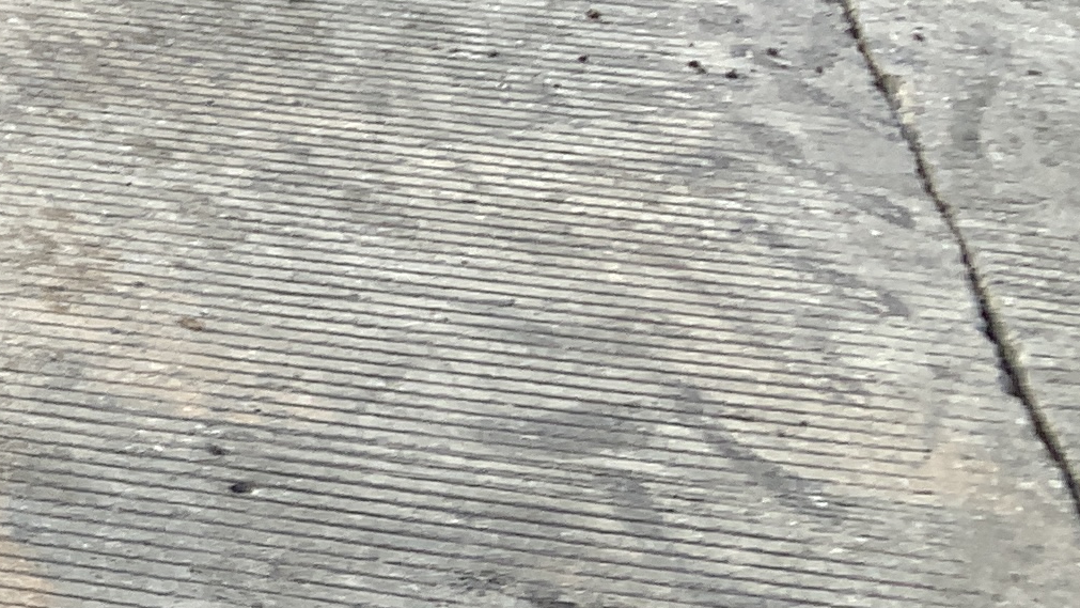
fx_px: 3609
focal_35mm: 126
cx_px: -938
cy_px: 194
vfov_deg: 9.6
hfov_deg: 14.6
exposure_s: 1/183
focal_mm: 3
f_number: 1.8
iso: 16
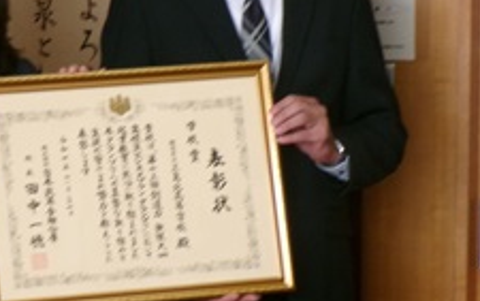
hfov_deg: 8.4
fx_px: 3260
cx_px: 55
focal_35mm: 249
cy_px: 110
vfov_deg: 5.3
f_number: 6.2
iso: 400
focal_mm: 20.6
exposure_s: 1/50
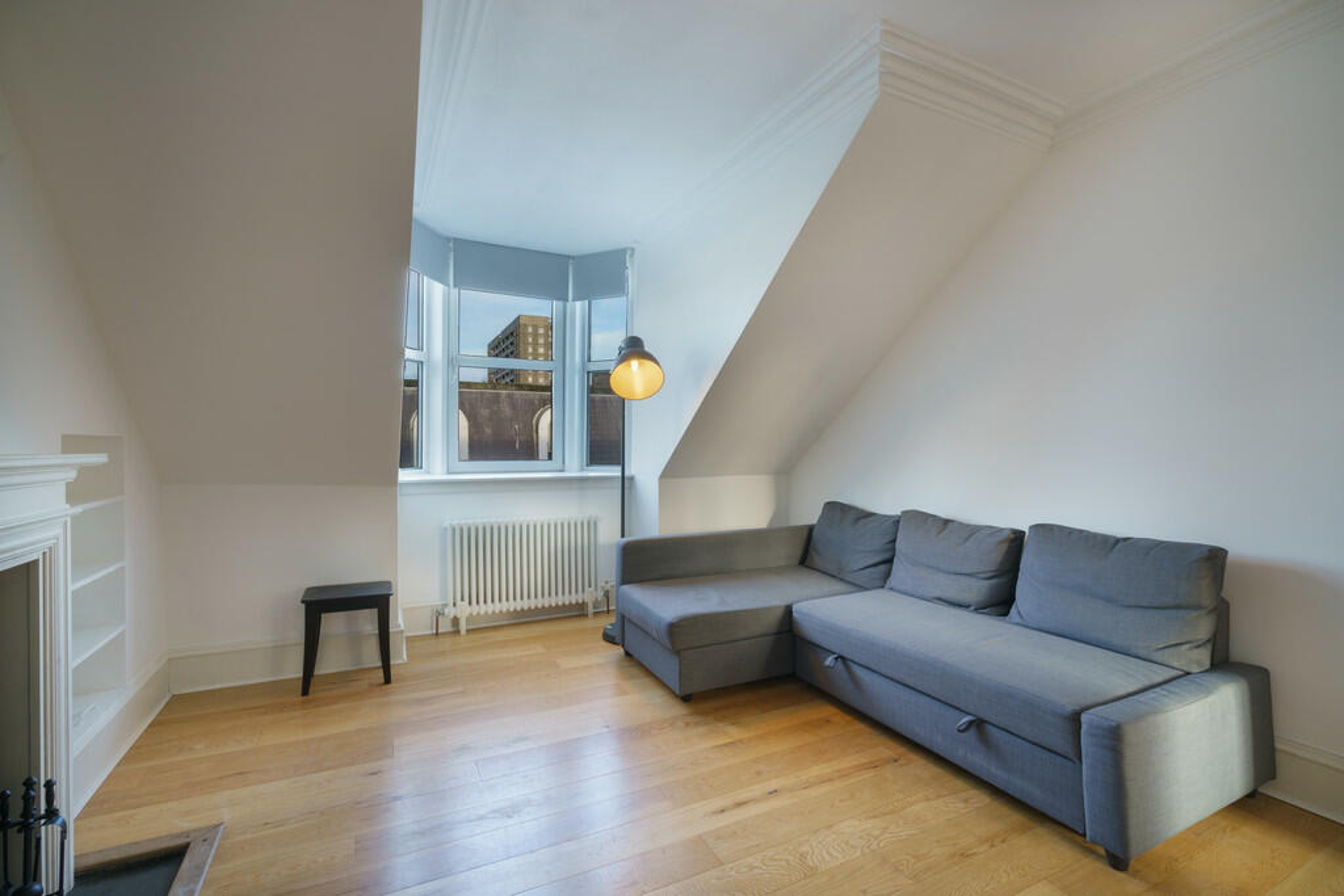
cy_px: 448
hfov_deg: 96.7
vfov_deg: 73.8
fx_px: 597
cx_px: 672
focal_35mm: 16
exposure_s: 2.5
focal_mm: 16
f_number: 11
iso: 100
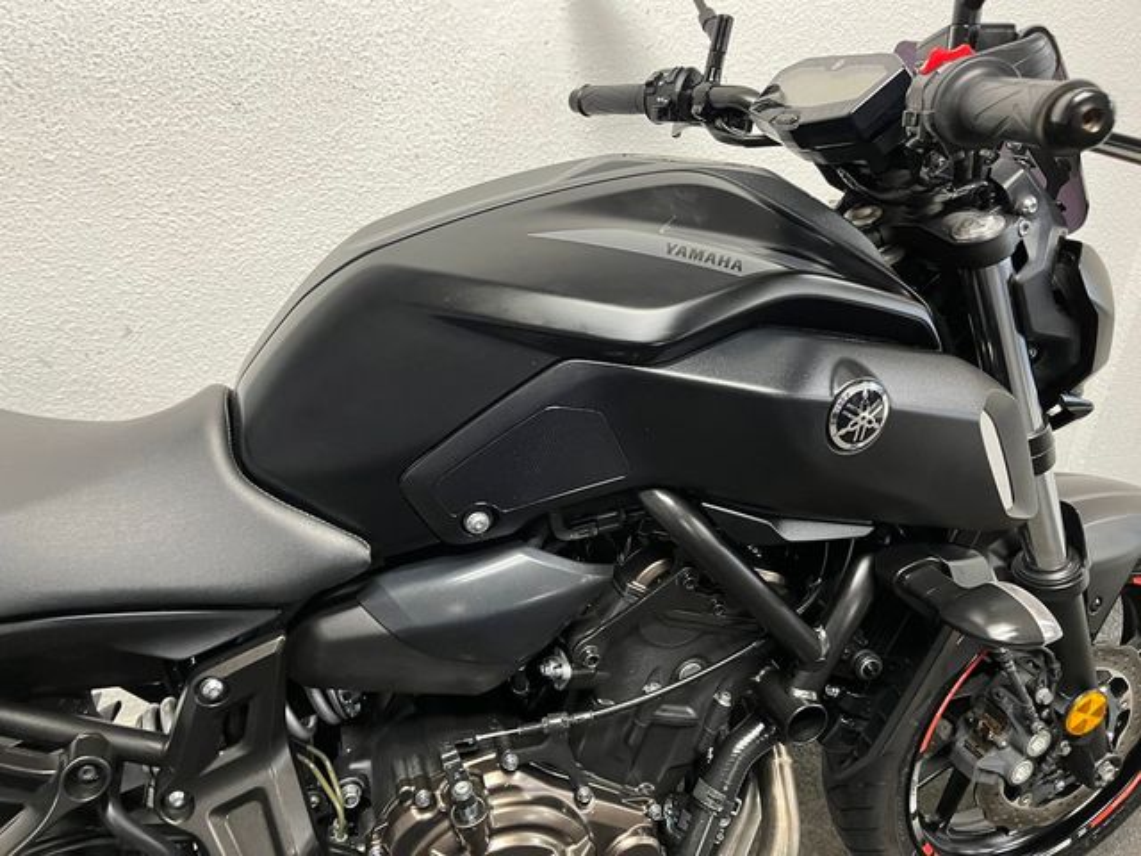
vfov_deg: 53.1
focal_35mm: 26
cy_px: 428
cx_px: 570
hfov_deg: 67.3
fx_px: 857
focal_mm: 5.1
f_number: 1.6
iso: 250
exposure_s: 1/50
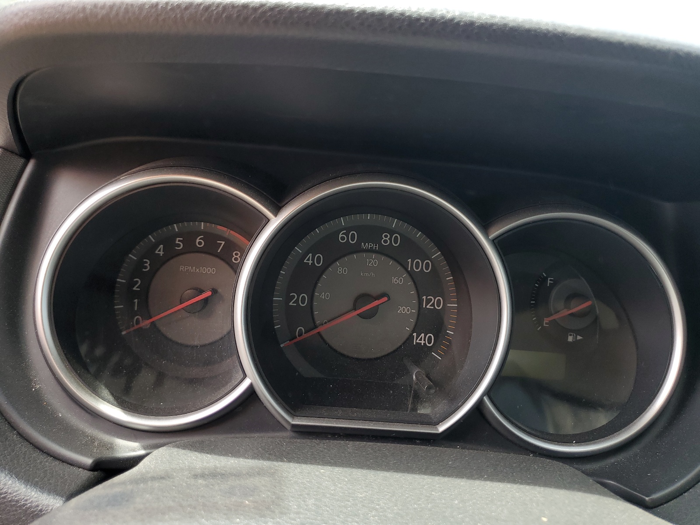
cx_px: 350
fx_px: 526
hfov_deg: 67.3
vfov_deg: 53.1
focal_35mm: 26
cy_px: 262
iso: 50
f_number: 1.5
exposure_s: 1/139
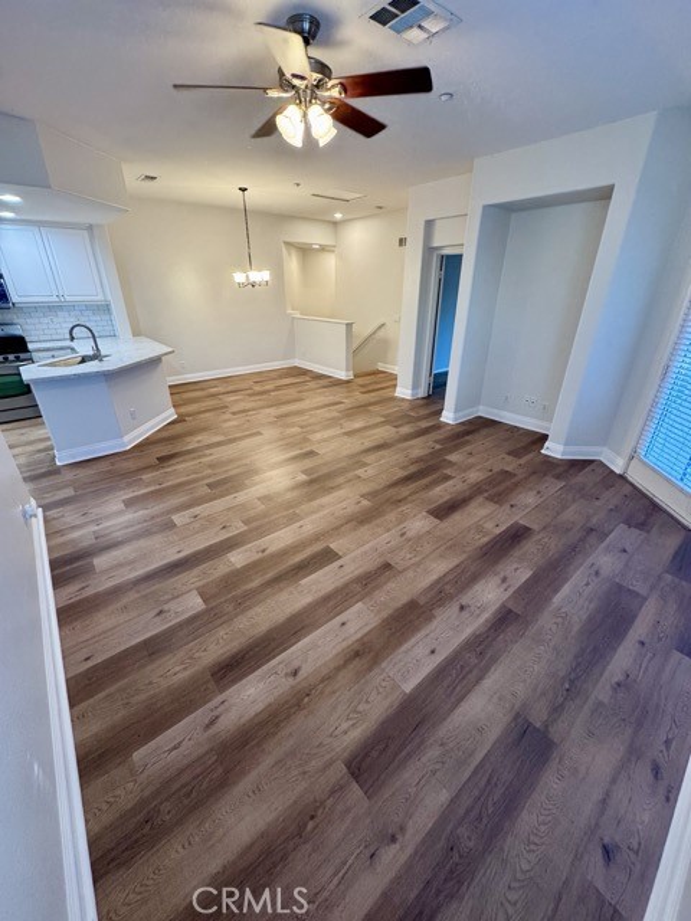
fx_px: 373
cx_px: 346
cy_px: 460
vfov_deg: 102.1
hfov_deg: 85.7
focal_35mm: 14
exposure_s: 1/60
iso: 250
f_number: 2.2
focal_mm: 2.22
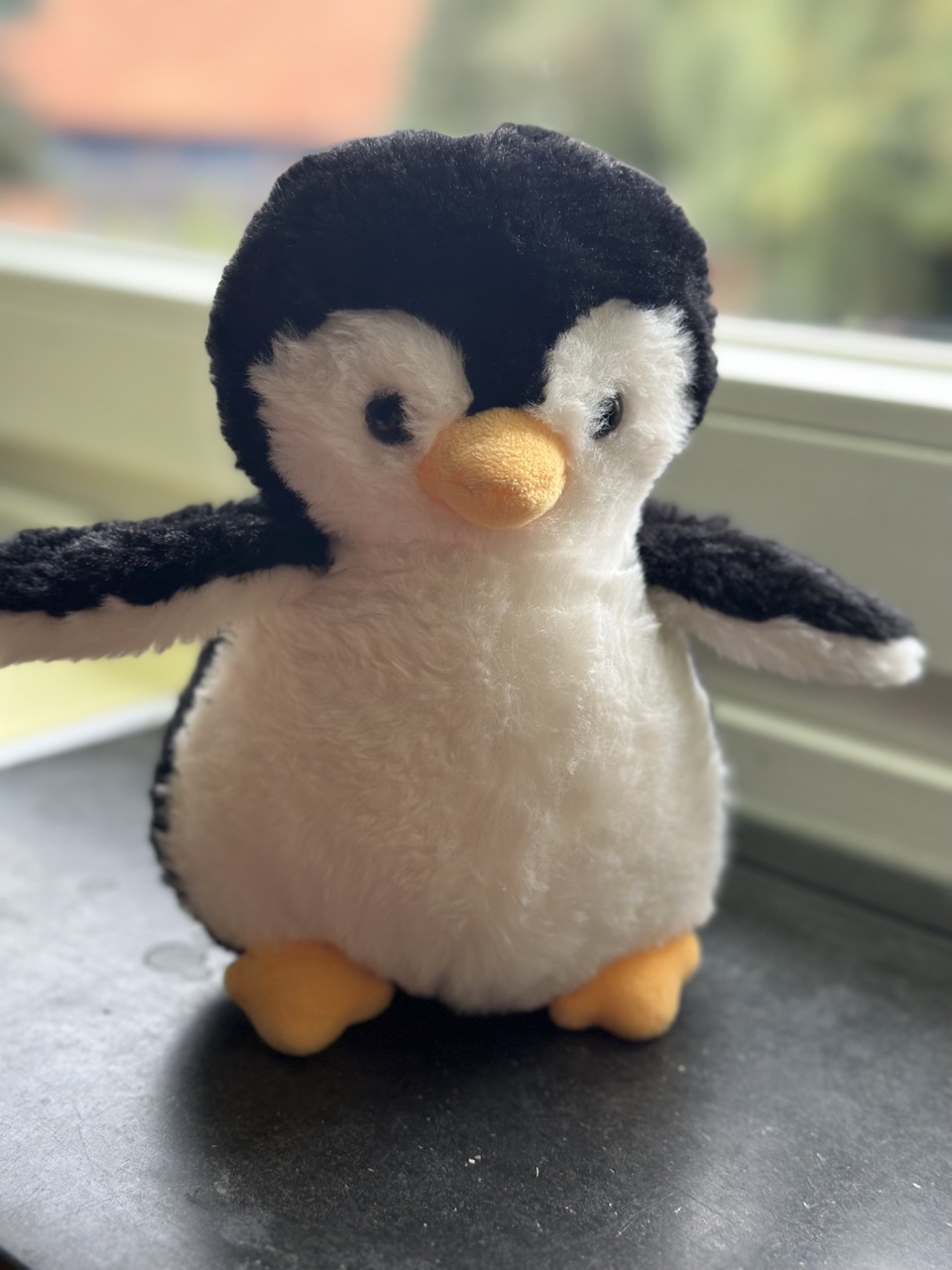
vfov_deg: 39.7
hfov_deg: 30.3
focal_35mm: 48
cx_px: 476
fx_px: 1760
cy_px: 635
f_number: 1.78
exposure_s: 1/68
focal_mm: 6.86
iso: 125
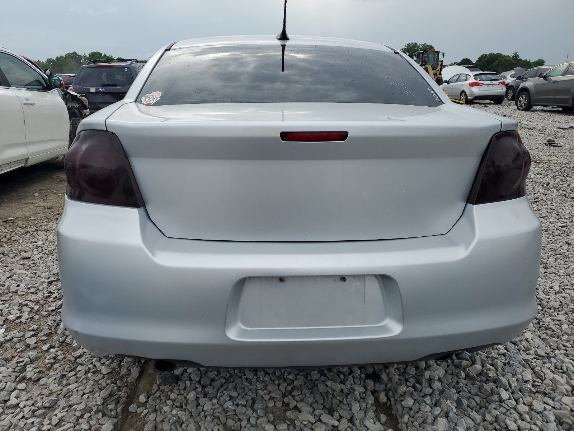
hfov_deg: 67.3
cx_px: 287
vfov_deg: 53.1
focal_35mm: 26
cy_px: 216
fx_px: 431
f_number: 1.5
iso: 50
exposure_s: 1/2000
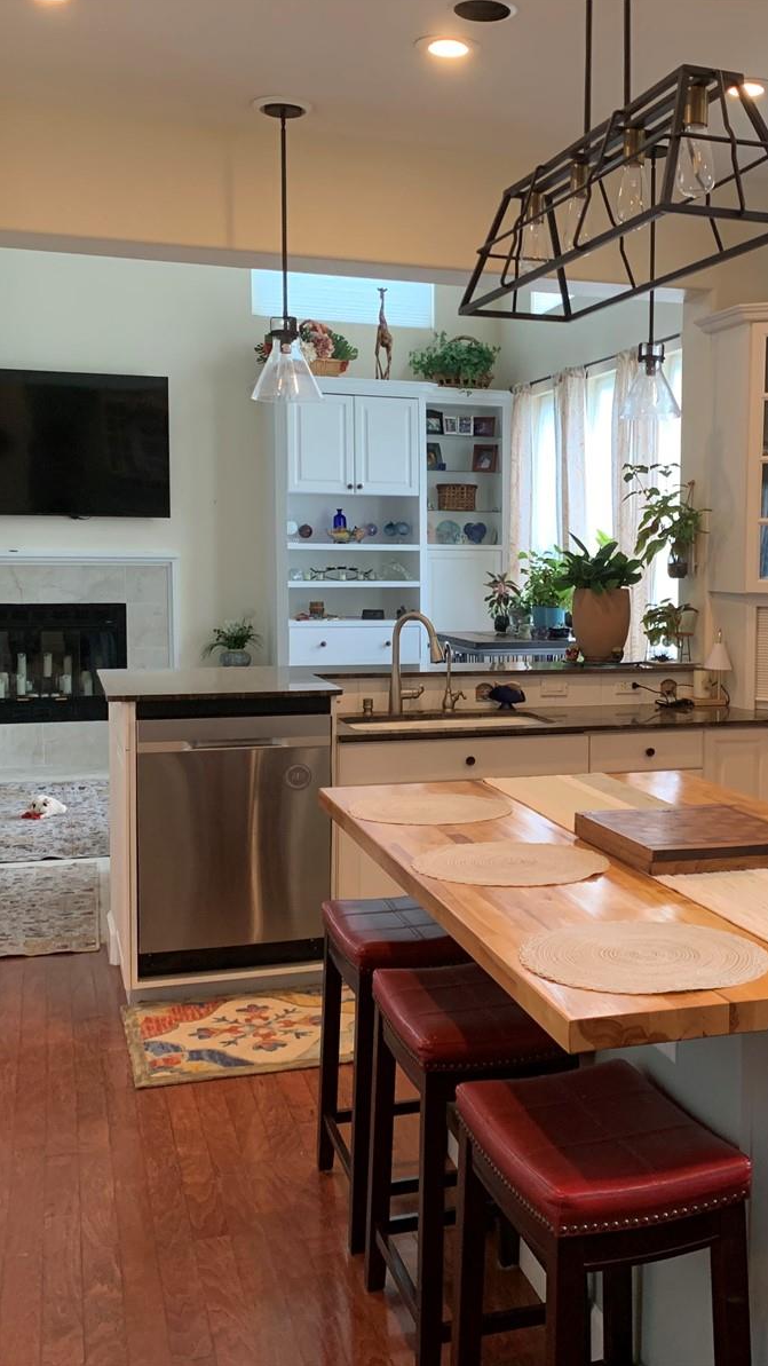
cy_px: 681
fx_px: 1376
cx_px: 602
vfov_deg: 52.8
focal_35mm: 38
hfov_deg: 30.5
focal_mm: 4.25
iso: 160
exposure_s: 1/60
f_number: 1.8
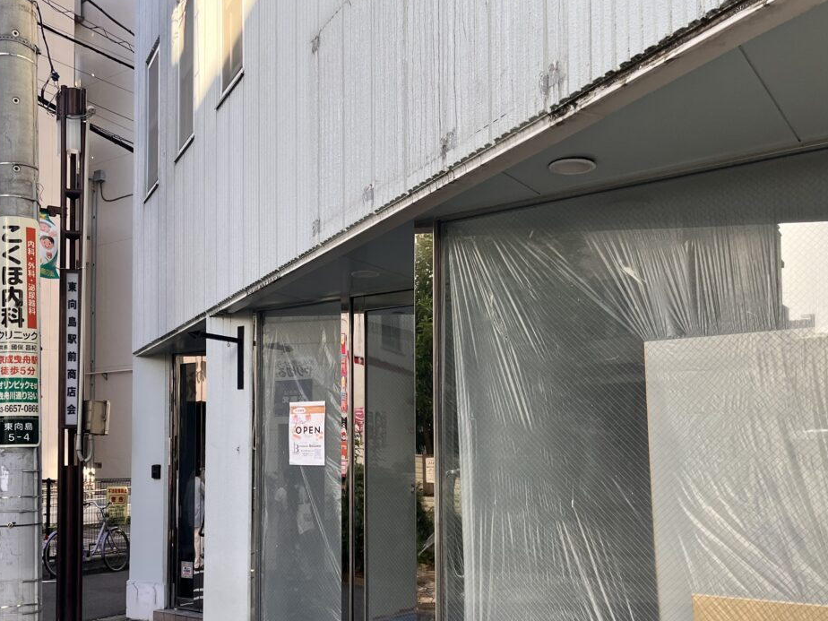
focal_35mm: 36
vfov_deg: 39.3
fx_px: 861
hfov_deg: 51.0
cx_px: 332
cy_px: 406
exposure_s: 1/583
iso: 50
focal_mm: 5.1
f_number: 1.6
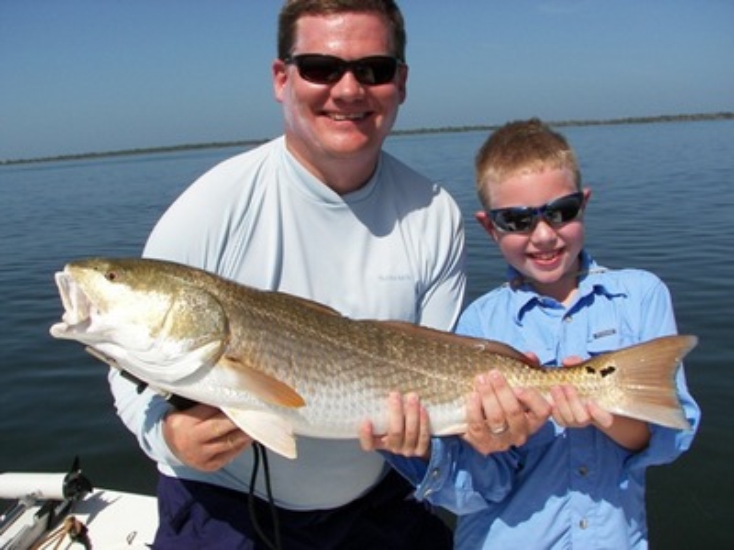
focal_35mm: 36
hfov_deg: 51.4
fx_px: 763
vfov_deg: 39.7
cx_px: 367
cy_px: 275
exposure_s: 1/640
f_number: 5.6
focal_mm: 6
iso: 50
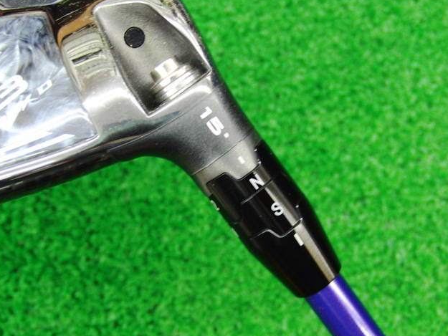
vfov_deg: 32.9
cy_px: 169
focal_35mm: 44
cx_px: 224
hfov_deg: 42.9
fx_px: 570
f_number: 3.7
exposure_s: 1/15
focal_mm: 7.54
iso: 400
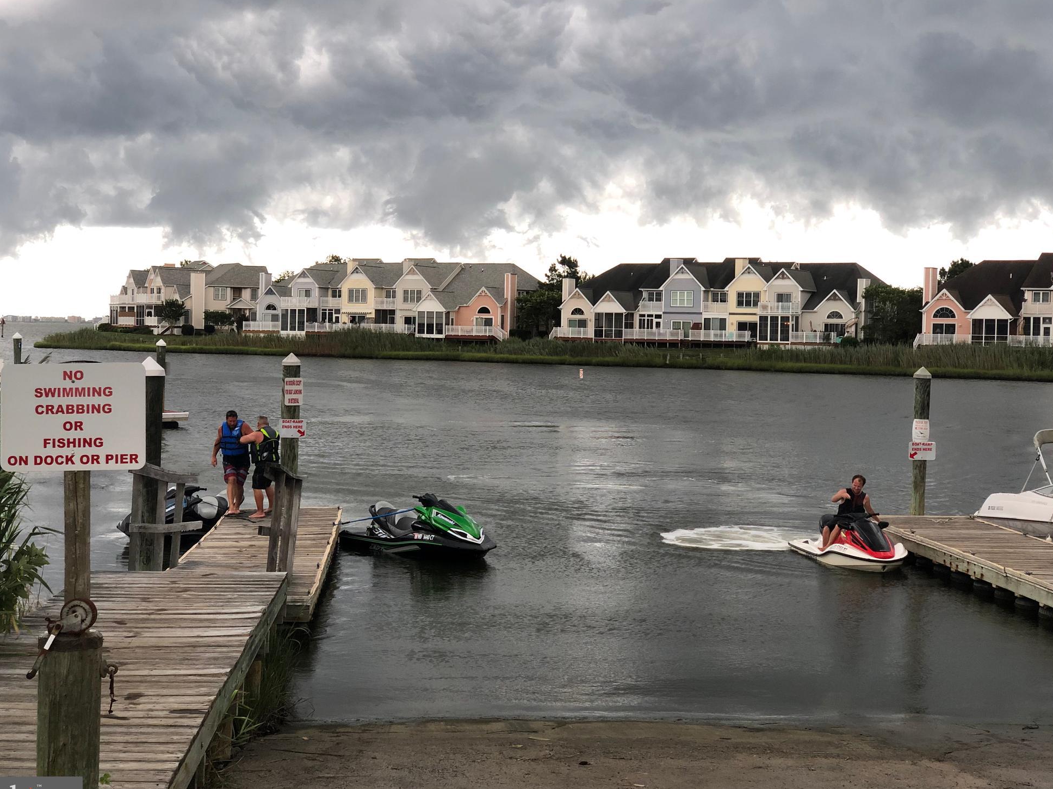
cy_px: 404
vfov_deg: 26.6
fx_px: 1673
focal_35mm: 55
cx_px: 504
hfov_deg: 34.9
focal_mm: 6
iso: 32
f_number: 2.4
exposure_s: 1/60
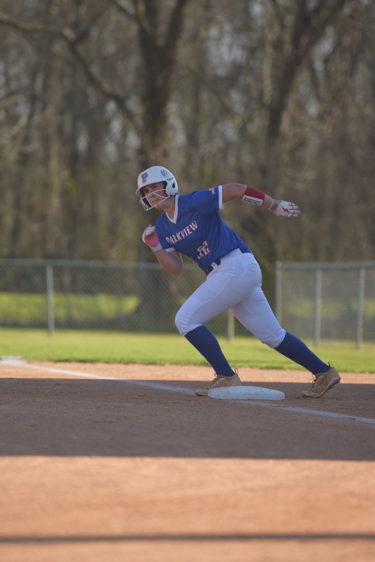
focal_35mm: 278
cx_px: 188
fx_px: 4335
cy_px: 281
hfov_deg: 5.0
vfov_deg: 7.4
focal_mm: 185
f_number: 2.8
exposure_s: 1/1600
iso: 200
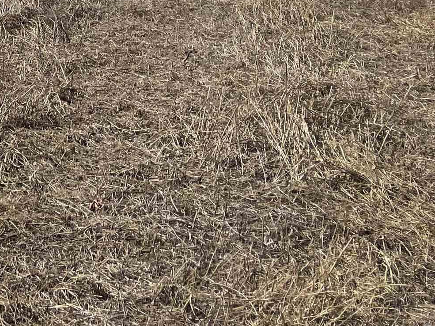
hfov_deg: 23.0
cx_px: -81
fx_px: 980
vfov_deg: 17.4
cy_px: -134
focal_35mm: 78
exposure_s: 1/5128
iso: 32
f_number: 1.6
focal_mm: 5.1
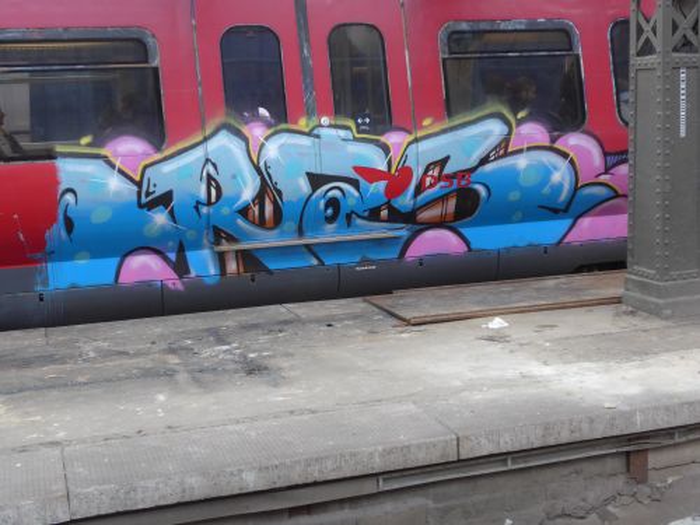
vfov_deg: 28.0
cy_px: 262
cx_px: 350
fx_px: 1052
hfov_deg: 36.8
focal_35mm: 52
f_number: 3.3
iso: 400
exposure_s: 1/60
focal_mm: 10.7
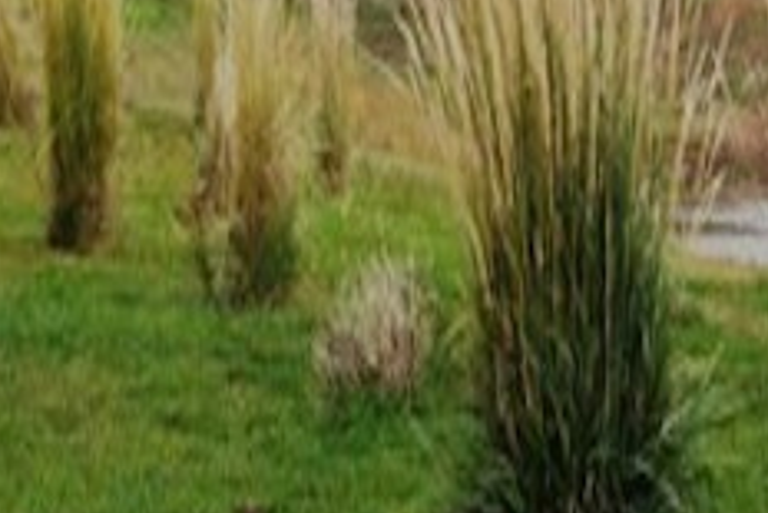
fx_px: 4632
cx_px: 616
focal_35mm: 217
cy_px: 126
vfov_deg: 6.3
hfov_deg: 9.5
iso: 2000
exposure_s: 1/1000
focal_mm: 70
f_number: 8
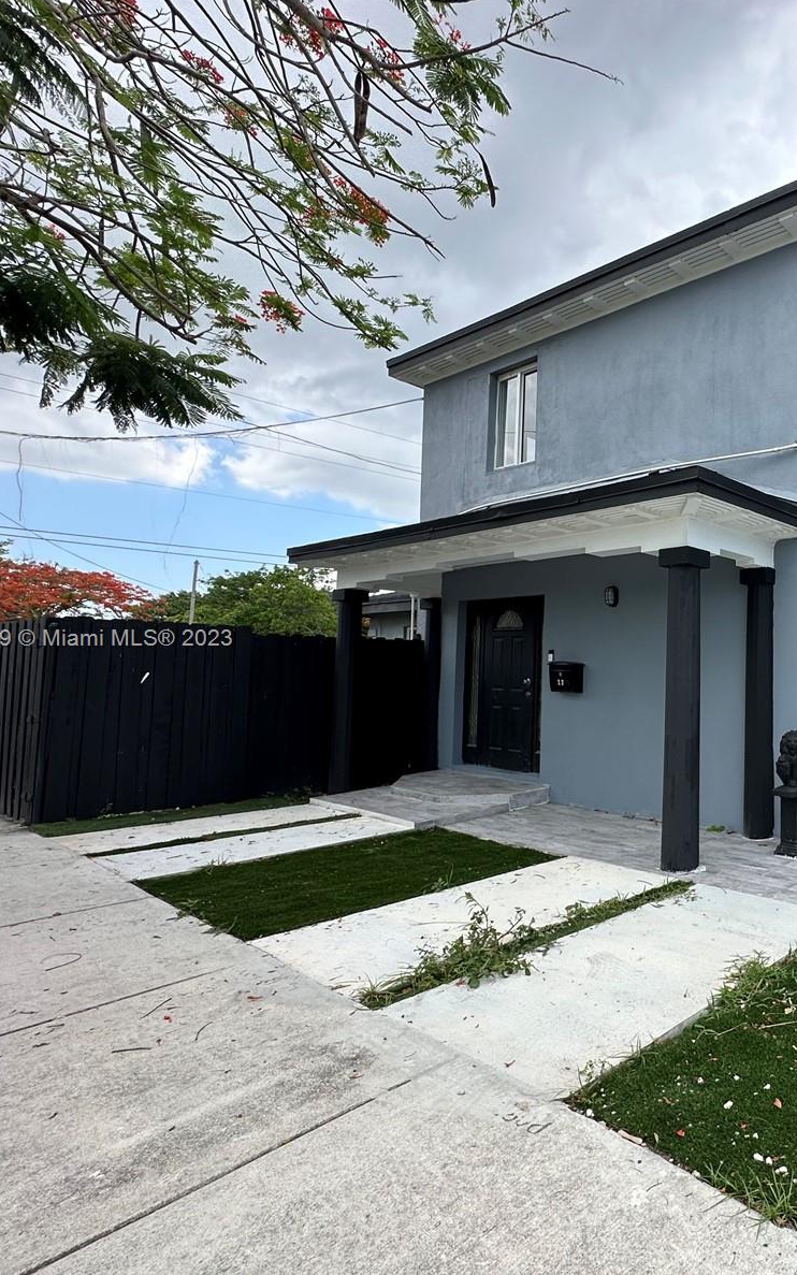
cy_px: 640
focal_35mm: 20
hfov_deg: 51.1
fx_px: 695
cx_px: 749
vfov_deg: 85.1
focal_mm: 2.22
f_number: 2.2
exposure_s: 1/690
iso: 40
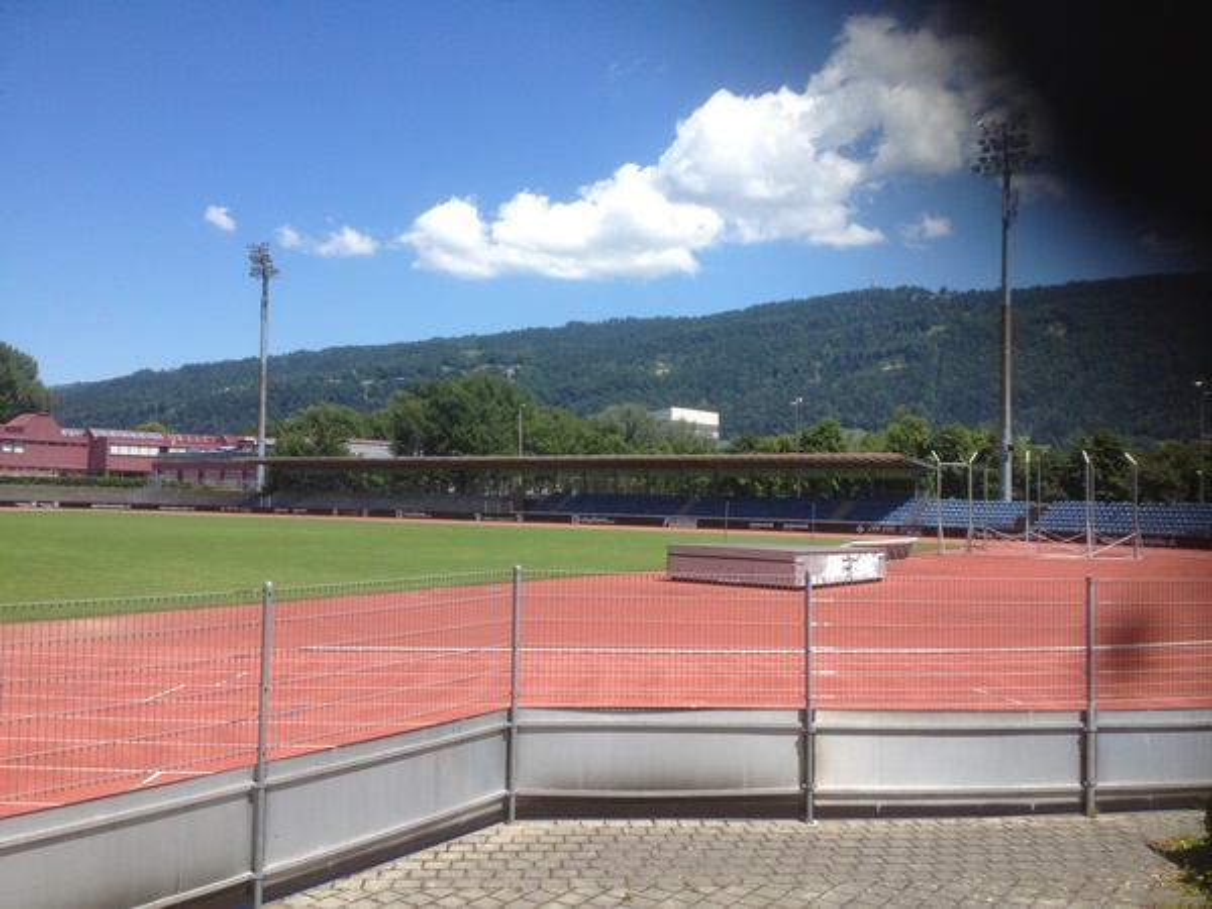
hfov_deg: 52.6
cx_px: 606
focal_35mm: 35
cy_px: 454
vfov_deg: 40.7
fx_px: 1225
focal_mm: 4.28
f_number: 2.4
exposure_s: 1/1314
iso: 50
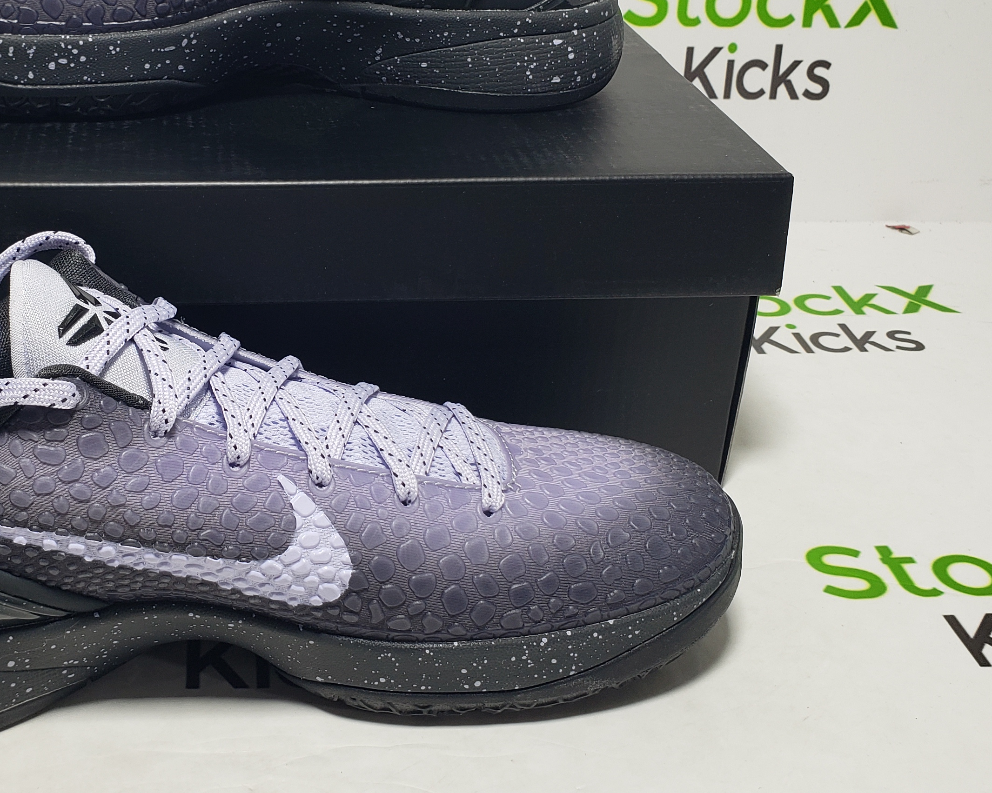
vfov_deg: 31.4
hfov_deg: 37.9
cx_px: 261
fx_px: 1409
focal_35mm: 48
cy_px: 330
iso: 50
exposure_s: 1/168
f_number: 2.4
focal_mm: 4.3
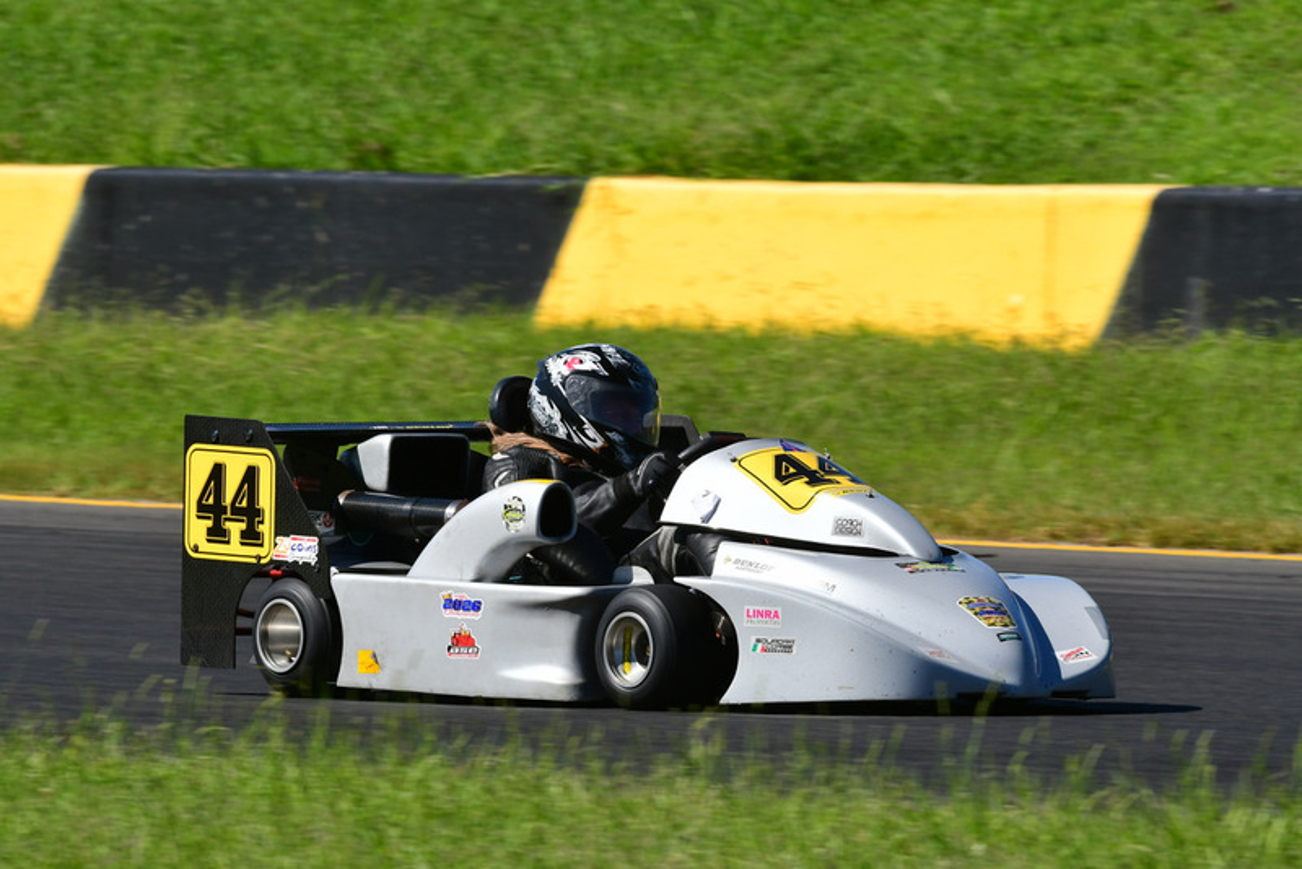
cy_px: 434
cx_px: 651
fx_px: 15737
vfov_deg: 3.2
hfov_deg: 4.7
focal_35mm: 435
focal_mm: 290
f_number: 13
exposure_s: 1/640
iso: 500
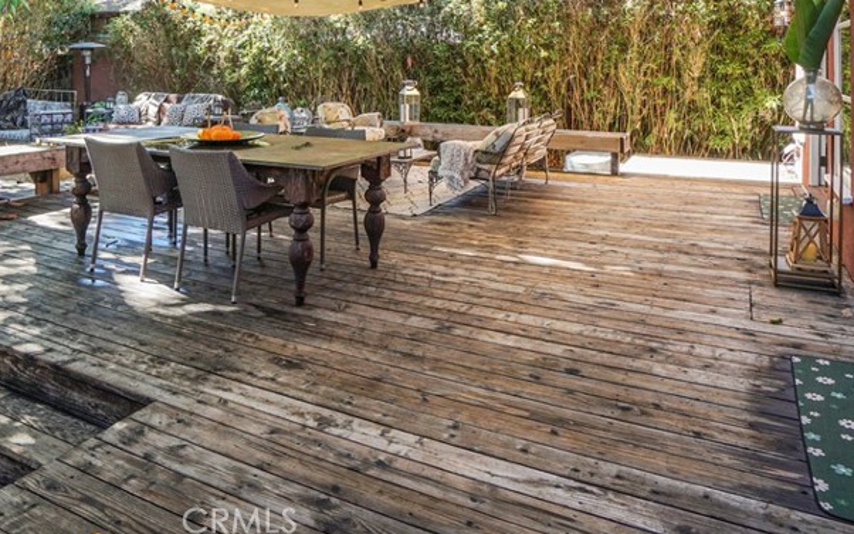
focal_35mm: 26
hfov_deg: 70.0
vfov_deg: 43.6
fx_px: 605
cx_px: 365
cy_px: 56
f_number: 5.6
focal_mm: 10
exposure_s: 1/40
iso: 100
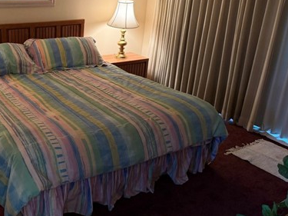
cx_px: 56
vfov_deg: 35.0
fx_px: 341
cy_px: 91
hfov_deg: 43.6
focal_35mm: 41
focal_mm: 6.76
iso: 320
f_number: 1.78
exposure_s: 1/60
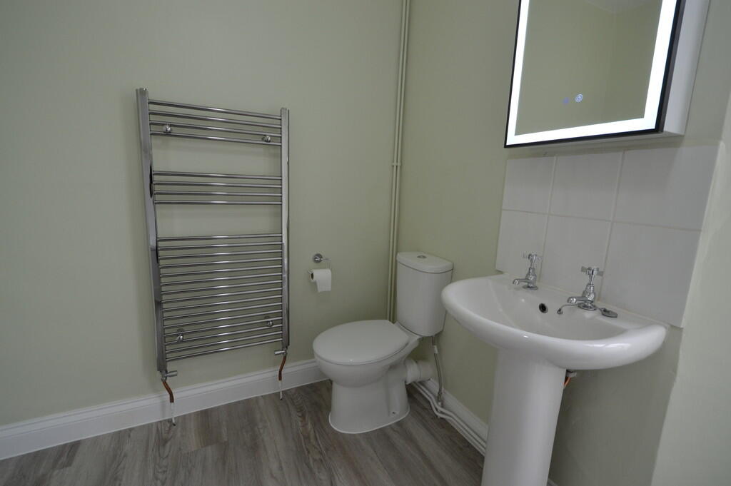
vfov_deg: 77.2
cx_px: 366
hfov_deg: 100.4
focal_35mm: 15
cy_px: 243
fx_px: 304
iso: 400
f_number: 5
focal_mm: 10
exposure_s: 1/100
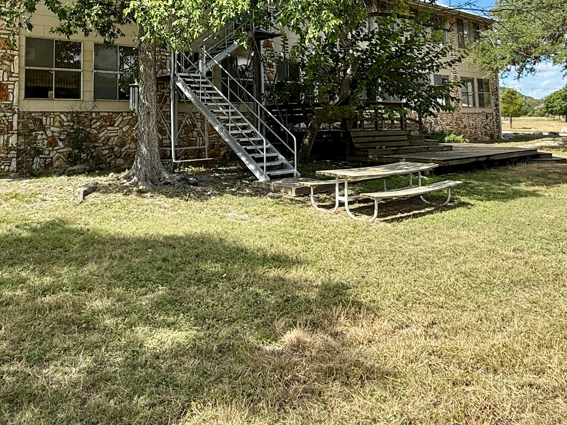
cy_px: 76
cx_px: 227
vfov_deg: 44.2
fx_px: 491
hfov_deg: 59.5
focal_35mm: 30
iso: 50
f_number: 2.2
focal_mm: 2.22
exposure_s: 1/717
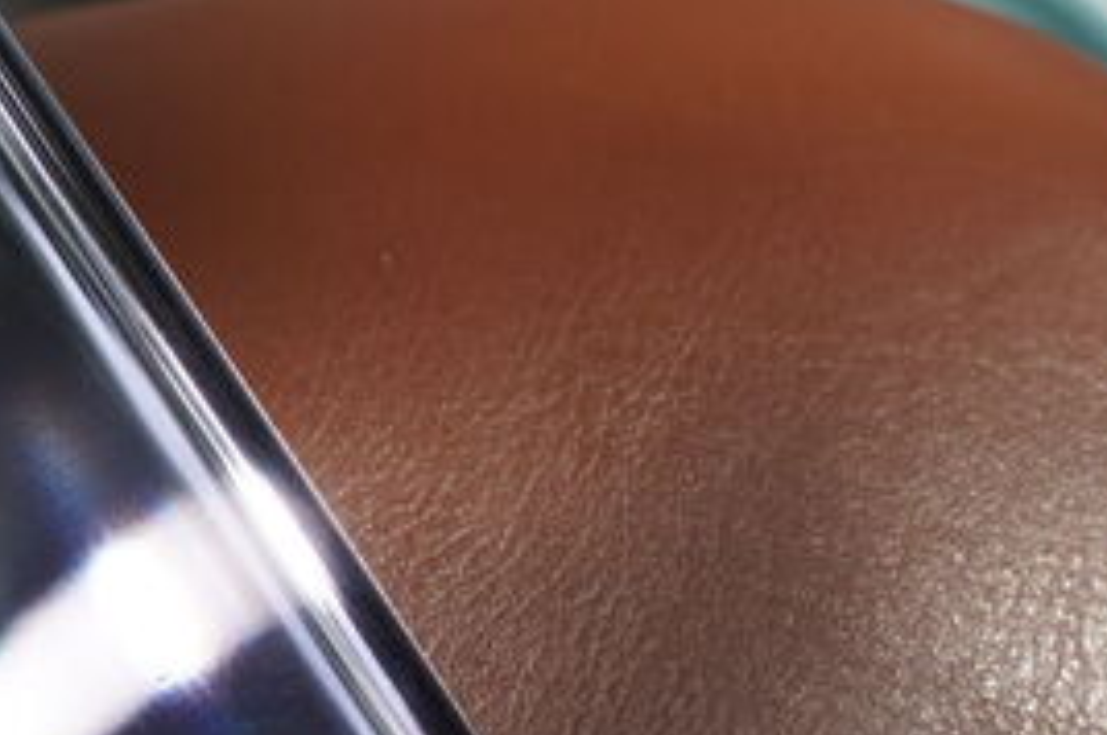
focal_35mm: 165
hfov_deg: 12.0
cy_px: 624
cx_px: -483
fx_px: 5068
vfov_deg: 8.3
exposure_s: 1/160
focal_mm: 46
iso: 160
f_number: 6.3
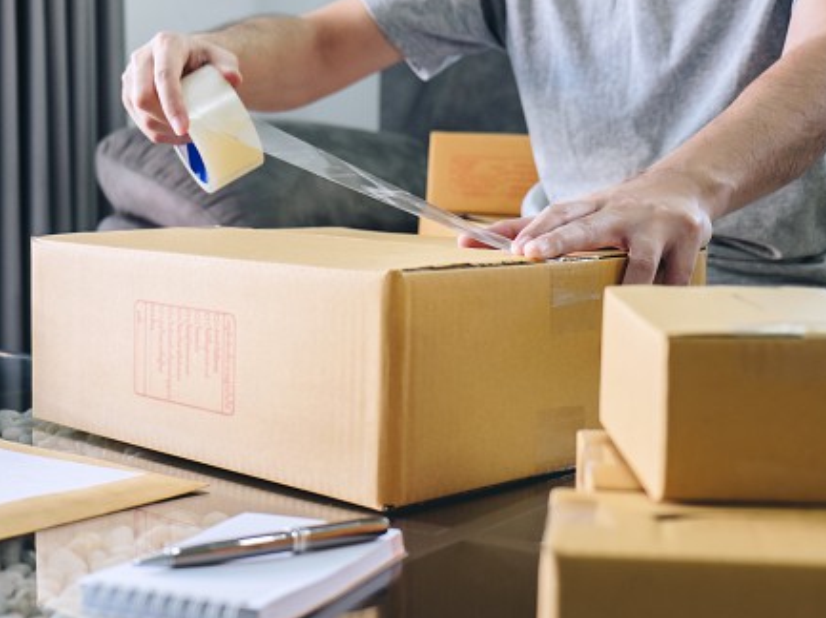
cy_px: 315
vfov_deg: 26.1
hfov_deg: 34.3
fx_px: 1335
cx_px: 340
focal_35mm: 56
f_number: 3.2
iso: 640
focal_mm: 27.7
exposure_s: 1/80
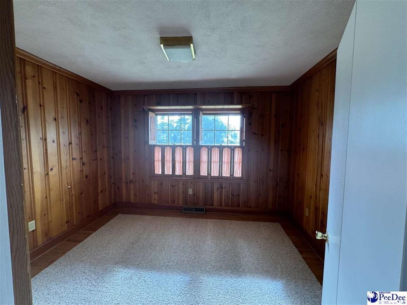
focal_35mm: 14
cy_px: 152
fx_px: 165
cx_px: 204
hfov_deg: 102.1
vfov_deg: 85.7
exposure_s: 1/99
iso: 200
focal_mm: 2.22
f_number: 2.2
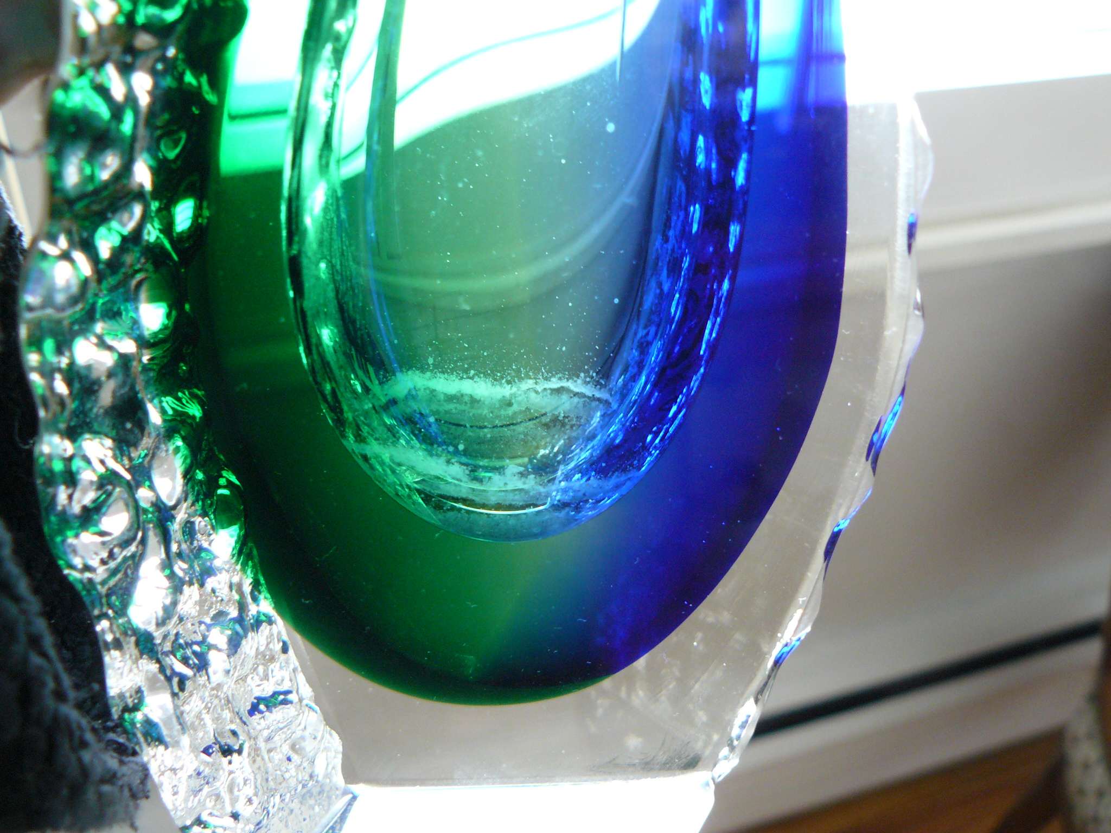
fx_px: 1155
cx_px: 556
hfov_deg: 51.4
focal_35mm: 36
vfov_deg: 39.7
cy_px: 416
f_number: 2.8
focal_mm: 6
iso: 200
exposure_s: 1/10
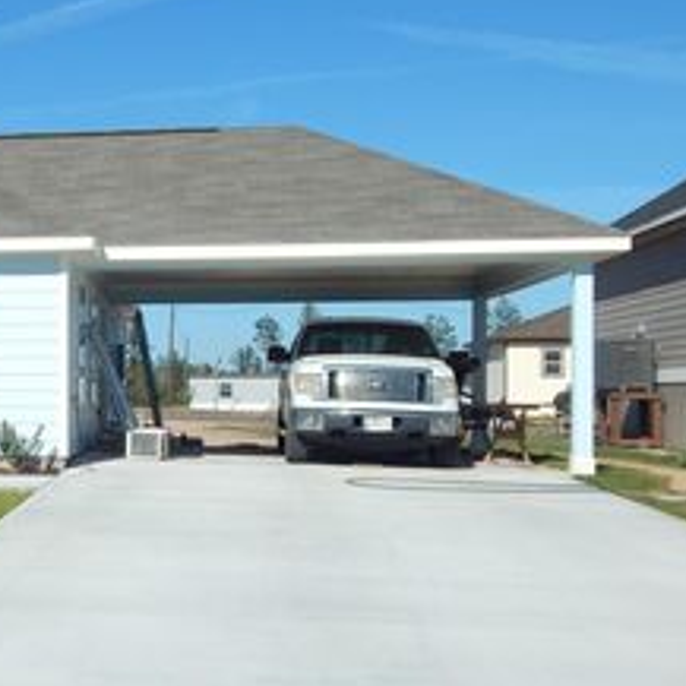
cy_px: 400
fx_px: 1413
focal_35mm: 63
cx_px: -66
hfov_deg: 25.4
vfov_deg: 27.3
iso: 125
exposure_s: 1/800
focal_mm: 5.6
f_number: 6.5
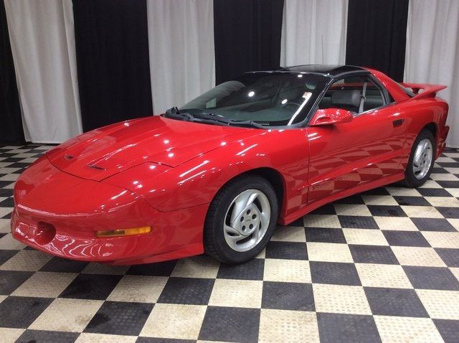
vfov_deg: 44.1
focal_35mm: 32
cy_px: 172
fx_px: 424
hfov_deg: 56.9
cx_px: 230
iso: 50
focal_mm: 3.3
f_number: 2.4
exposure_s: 1/24
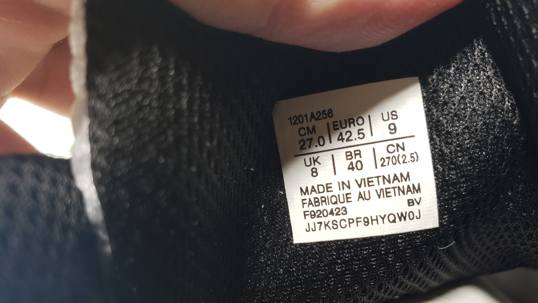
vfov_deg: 39.6
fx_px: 414
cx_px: 274
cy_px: 206
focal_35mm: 29
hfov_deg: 66.1
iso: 100
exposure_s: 1/100
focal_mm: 4.3
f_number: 2.4
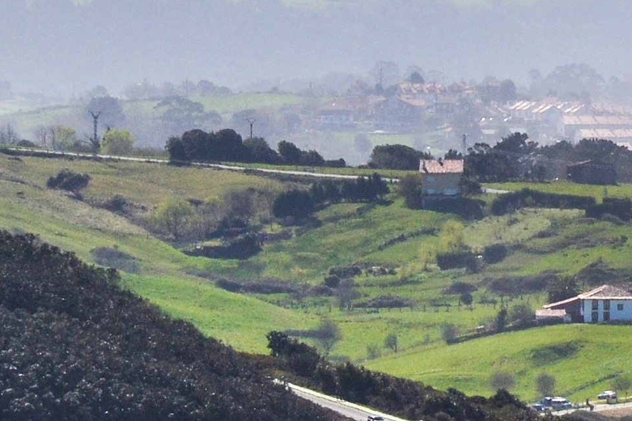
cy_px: 75
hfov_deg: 3.5
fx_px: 10398
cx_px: 888
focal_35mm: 592
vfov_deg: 2.3
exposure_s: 1/500
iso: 200
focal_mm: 85
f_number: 11
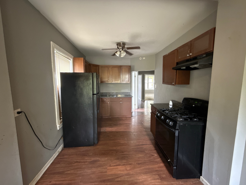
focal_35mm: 14
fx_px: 99
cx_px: 123
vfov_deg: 85.7
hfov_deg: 102.1
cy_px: 92
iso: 1000
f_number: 2.2
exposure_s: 1/40
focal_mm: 2.22
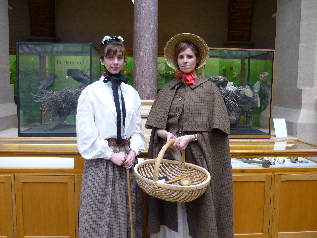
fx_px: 302
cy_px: 119
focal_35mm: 33
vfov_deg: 42.9
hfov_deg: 55.4
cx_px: 158
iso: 100
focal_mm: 5.5
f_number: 2.8
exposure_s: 1/40
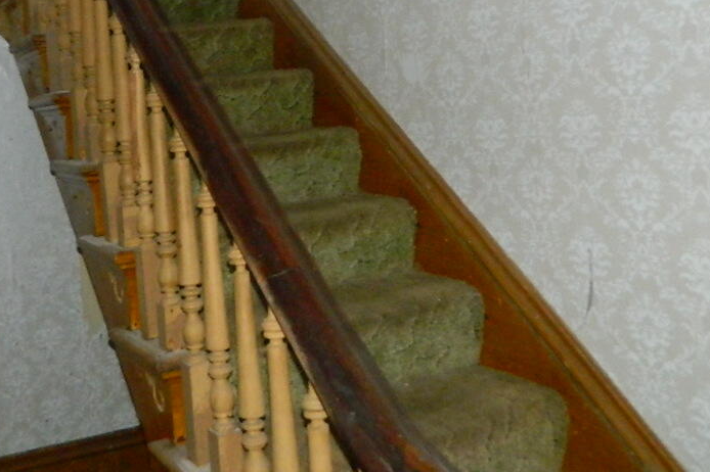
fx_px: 848
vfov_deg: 30.6
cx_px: 234
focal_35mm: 43
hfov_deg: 44.8
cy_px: 112
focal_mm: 5.1
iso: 640
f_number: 8.9
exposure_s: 1/30
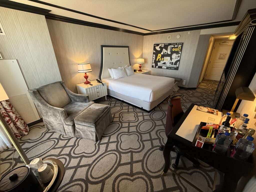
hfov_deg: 102.1
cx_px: 128
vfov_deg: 85.7
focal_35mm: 14
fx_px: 104
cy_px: 96
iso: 320
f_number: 2.2
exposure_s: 1/120
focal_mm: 2.22
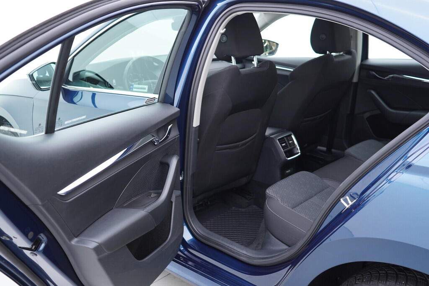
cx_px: 214
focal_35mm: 36
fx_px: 429
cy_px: 143
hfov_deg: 53.1
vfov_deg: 36.9
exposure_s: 1/40
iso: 250
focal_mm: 24
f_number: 2.8
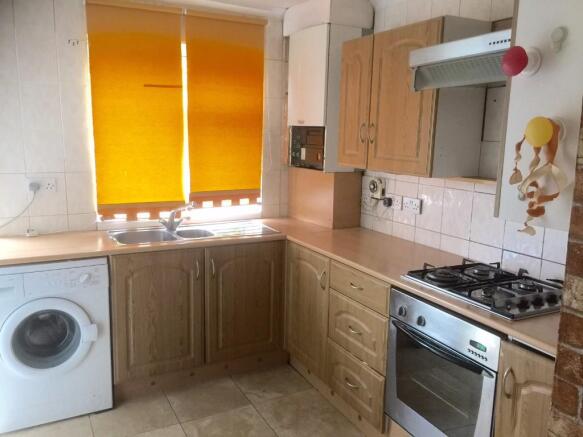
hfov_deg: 61.7
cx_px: 292
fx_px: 488
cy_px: 218
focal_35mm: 29
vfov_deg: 48.2
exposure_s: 1/17
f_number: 2.2
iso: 64
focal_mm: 4.15
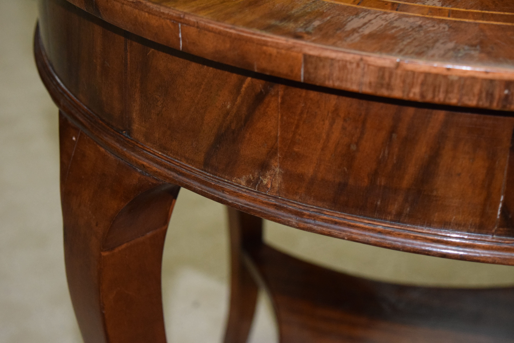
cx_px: 257
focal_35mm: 72
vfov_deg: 18.9
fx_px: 1028
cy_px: 172
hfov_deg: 28.1
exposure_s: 1/60
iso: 2800
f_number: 5.3
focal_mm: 48
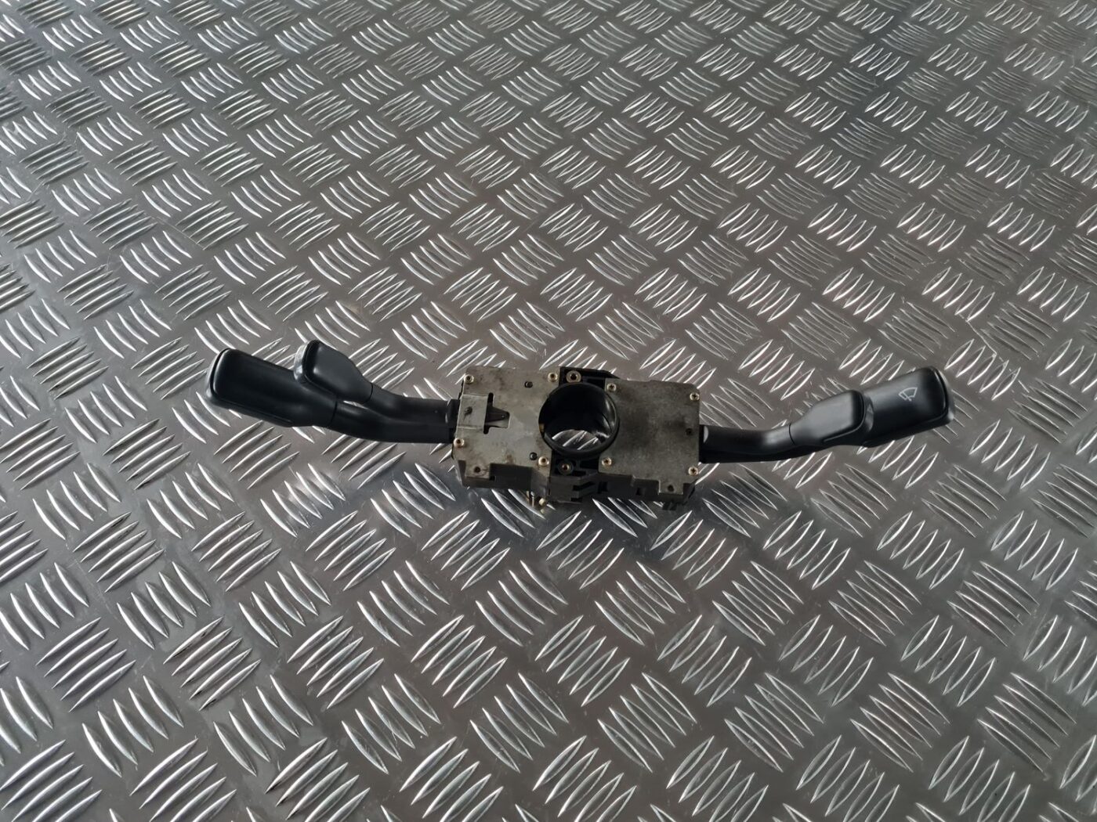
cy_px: 411
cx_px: 548
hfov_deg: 67.3
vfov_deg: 53.1
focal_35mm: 26
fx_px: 824
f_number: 1.8
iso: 640
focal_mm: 5.4
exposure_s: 1/33
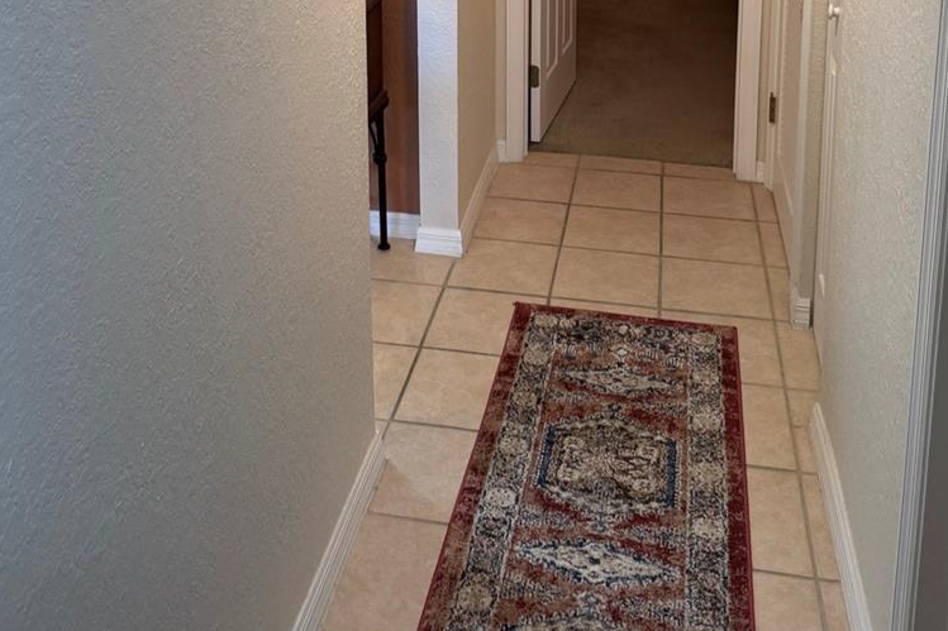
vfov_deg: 29.8
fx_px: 1053
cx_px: 452
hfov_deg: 48.5
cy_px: -75
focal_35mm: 40
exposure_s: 1/60
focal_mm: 6.76
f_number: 1.78
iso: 250
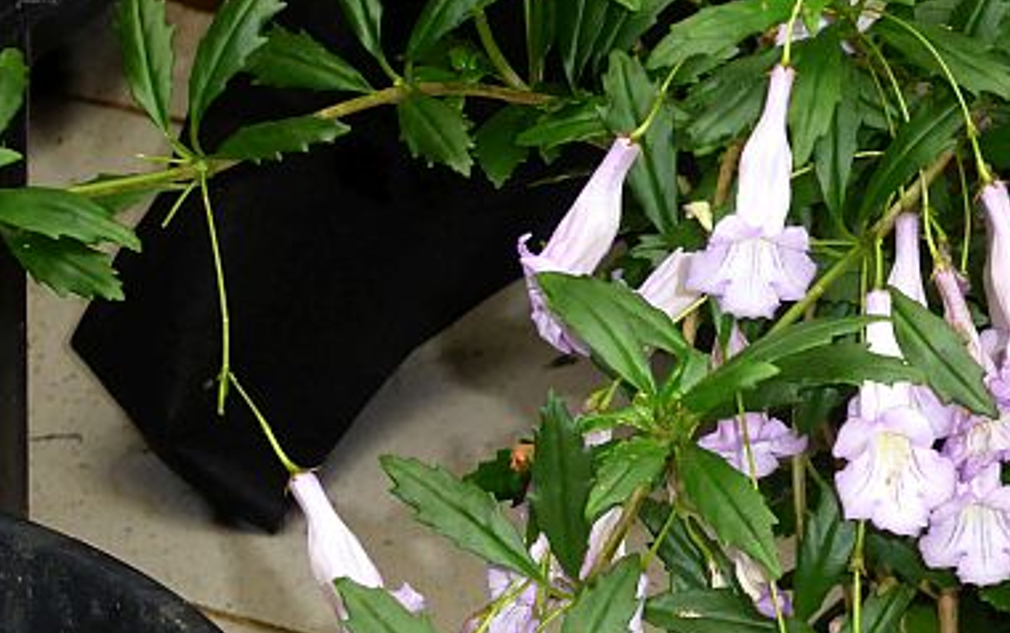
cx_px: 803
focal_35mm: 241
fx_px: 6638
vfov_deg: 5.5
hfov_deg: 8.7
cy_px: 535
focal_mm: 24.2
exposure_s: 1/60
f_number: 5.3
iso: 500
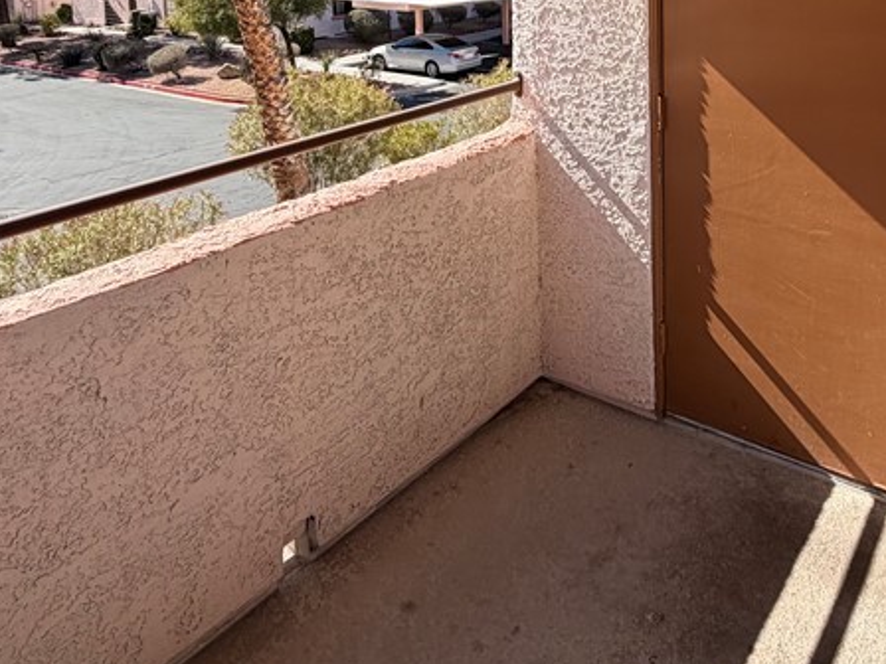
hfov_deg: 56.1
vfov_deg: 38.9
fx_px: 819
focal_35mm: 32
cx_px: 554
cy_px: -6
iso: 40
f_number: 2.2
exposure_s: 1/770
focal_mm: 2.22
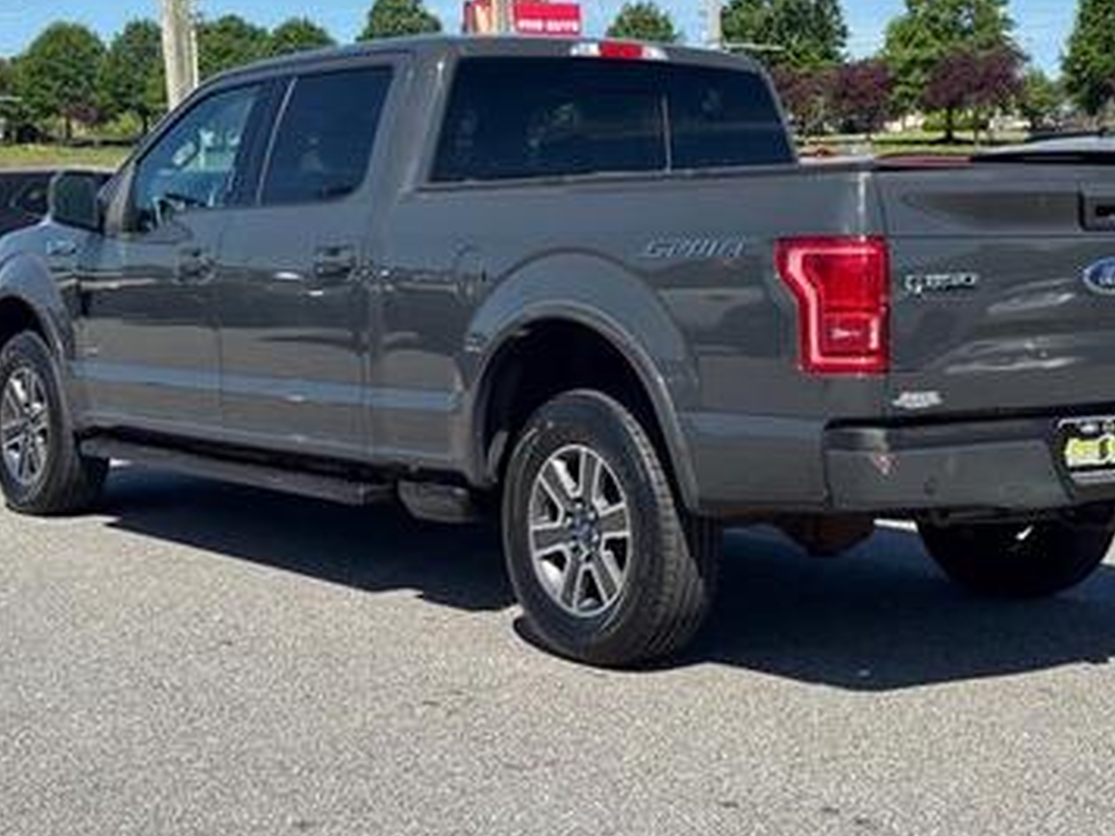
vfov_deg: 21.6
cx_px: 661
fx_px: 2190
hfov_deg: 28.5
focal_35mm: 68
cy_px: 297
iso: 64
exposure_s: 1/4049
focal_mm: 6.76
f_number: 1.78
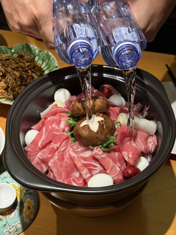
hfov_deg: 30.3
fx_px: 325
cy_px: 118
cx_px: 88
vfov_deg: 39.7
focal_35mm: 48
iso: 100
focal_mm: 6.76
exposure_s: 1/100
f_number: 1.78
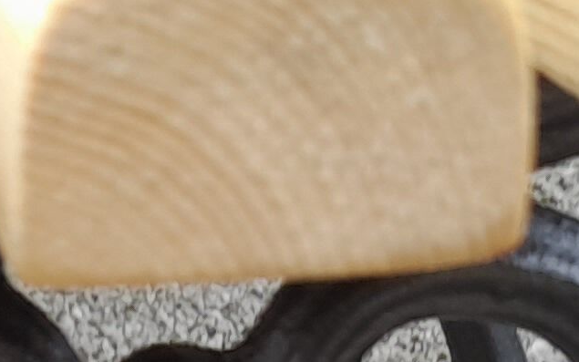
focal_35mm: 167
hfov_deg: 12.2
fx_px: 2635
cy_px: 1236
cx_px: -156
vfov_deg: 6.8
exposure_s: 1/100
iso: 25
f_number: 2
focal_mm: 4.6
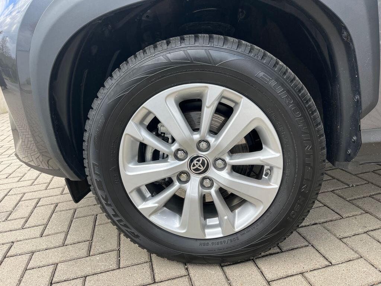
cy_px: 143
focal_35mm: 26
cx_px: 190
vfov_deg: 53.1
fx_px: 286
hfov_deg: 67.3
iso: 50
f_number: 1.6
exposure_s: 1/668
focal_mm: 5.1
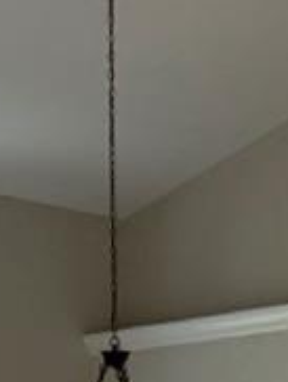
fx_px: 1892
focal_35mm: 171
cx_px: 307
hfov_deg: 8.6
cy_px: 649
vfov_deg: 10.9
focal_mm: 5.96
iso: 100
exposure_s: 1/60
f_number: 1.6
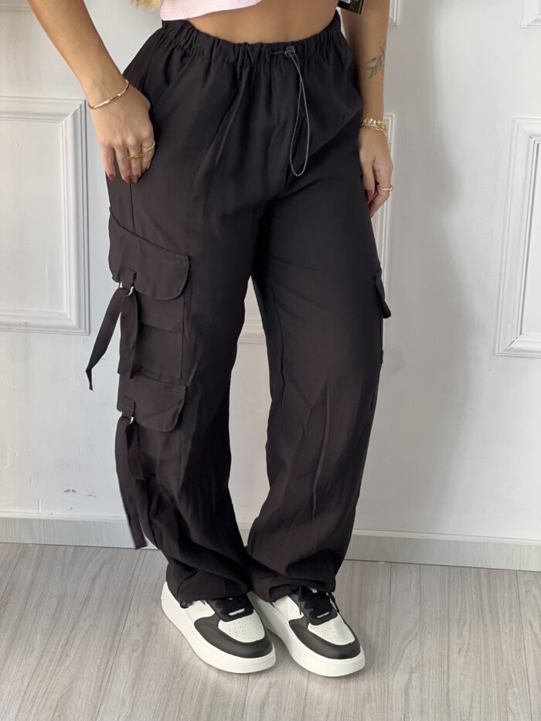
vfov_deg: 25.3
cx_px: 270
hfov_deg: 19.1
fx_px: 1604
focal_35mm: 77
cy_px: 360
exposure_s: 1/120
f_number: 2.8
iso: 125
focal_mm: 9
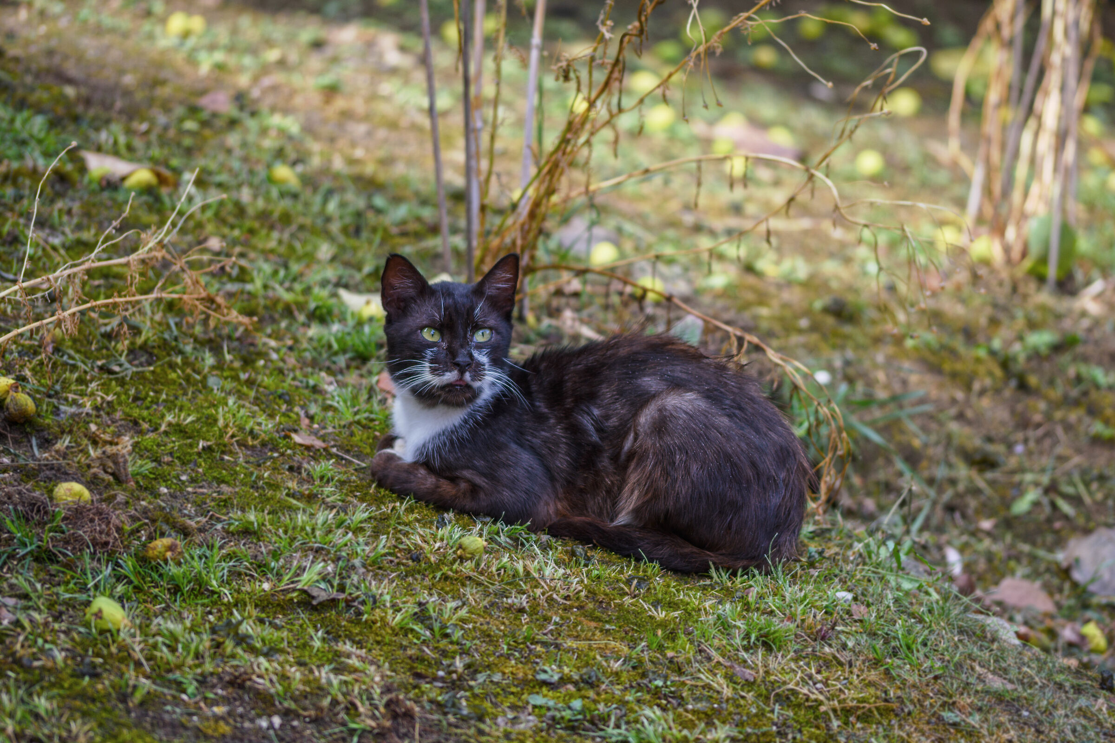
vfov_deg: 8.7
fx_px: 4878
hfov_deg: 13.0
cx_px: 558
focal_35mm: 158
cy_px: 372
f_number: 3
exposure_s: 1/640
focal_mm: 105
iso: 125
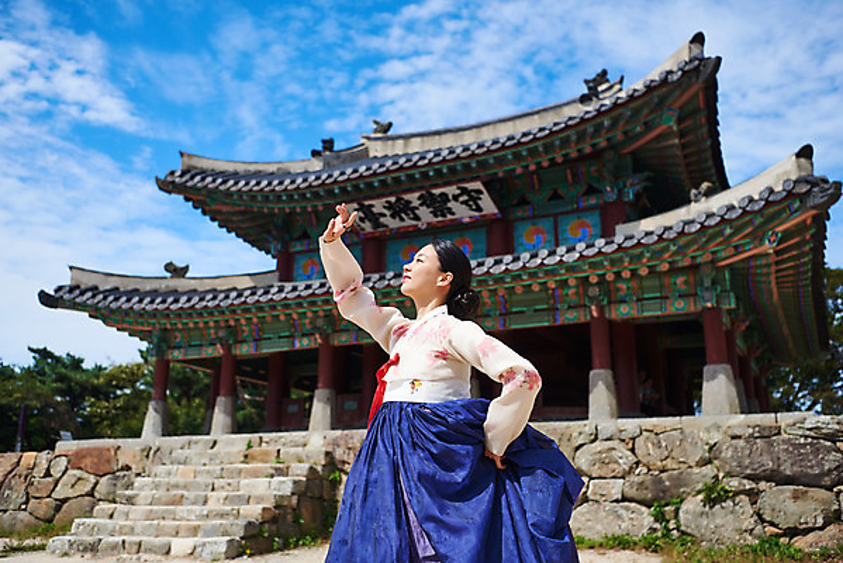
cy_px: 282
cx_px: 422
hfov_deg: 53.1
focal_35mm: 36
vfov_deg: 36.9
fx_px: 843
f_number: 2.8
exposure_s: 1/2000
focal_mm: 36
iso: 100
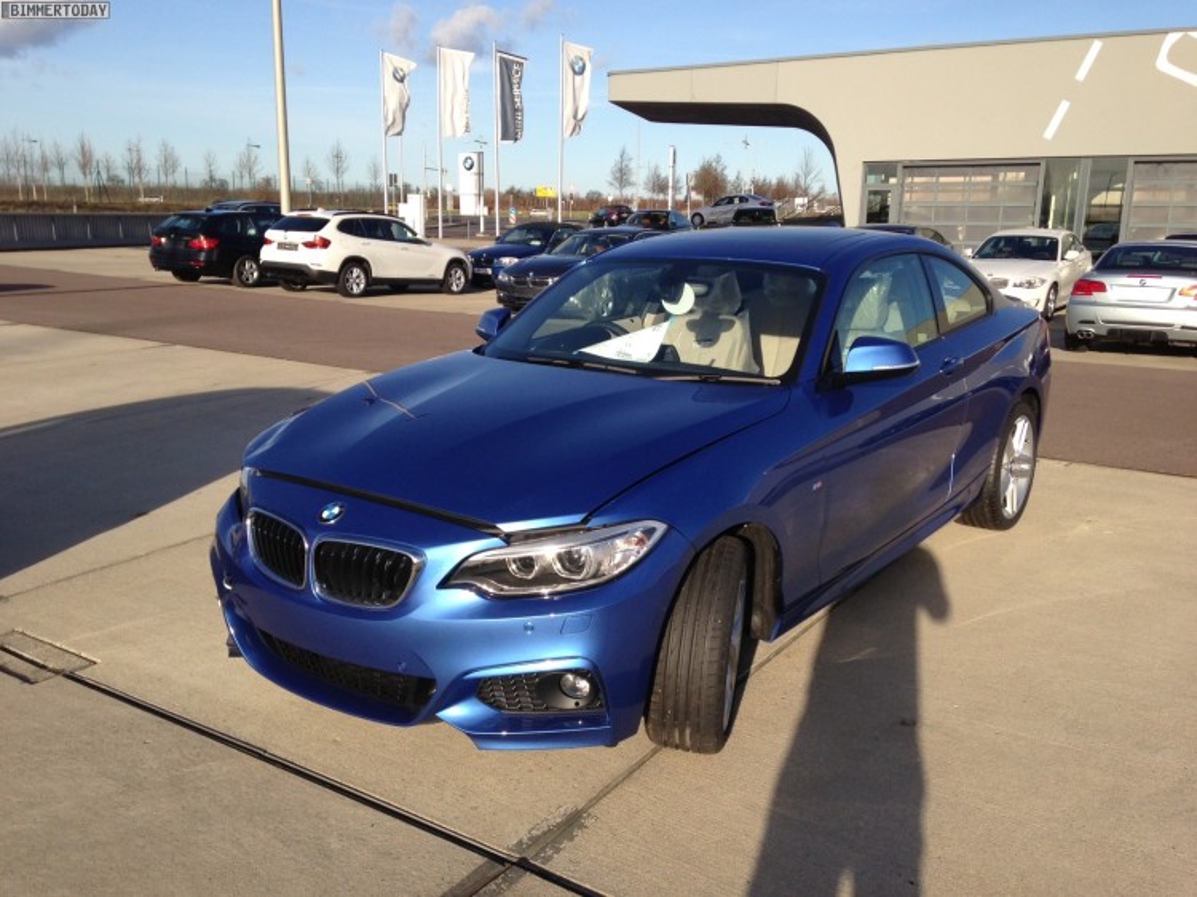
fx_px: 1141
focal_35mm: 33
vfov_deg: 42.9
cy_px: 448
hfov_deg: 55.4
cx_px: 598
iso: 50
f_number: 2.4
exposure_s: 1/1205
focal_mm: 4.13
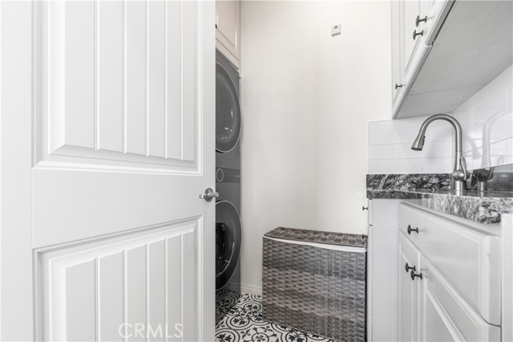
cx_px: 256
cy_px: 171
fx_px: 214
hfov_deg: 100.4
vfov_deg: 77.3
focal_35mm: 15
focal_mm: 10
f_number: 7.1
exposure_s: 1/8
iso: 320
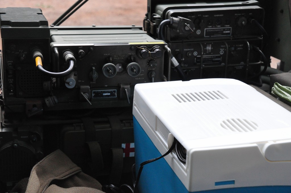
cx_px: 146
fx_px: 557
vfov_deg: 19.7
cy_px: 96
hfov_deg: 29.3
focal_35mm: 69
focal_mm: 46
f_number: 5.6
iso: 2000
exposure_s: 1/125
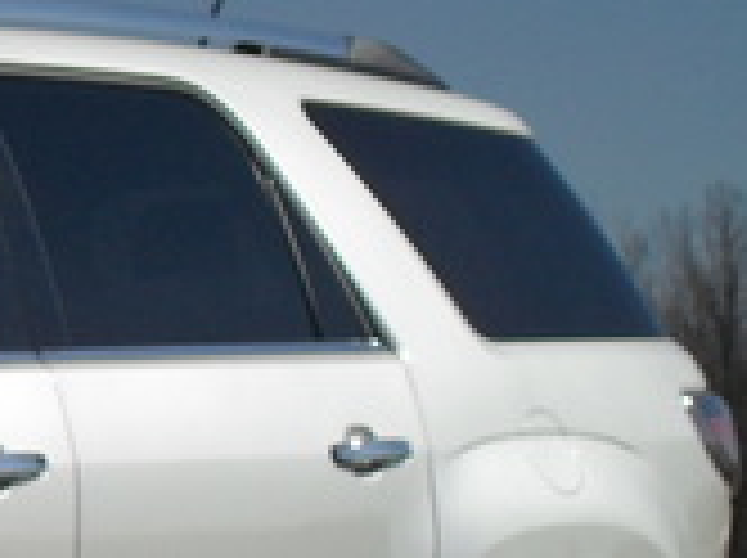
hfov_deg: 8.2
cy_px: 540
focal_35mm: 232
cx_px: -648
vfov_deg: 6.4
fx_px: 4999
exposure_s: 1/250
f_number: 12.1
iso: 100
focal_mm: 10.5
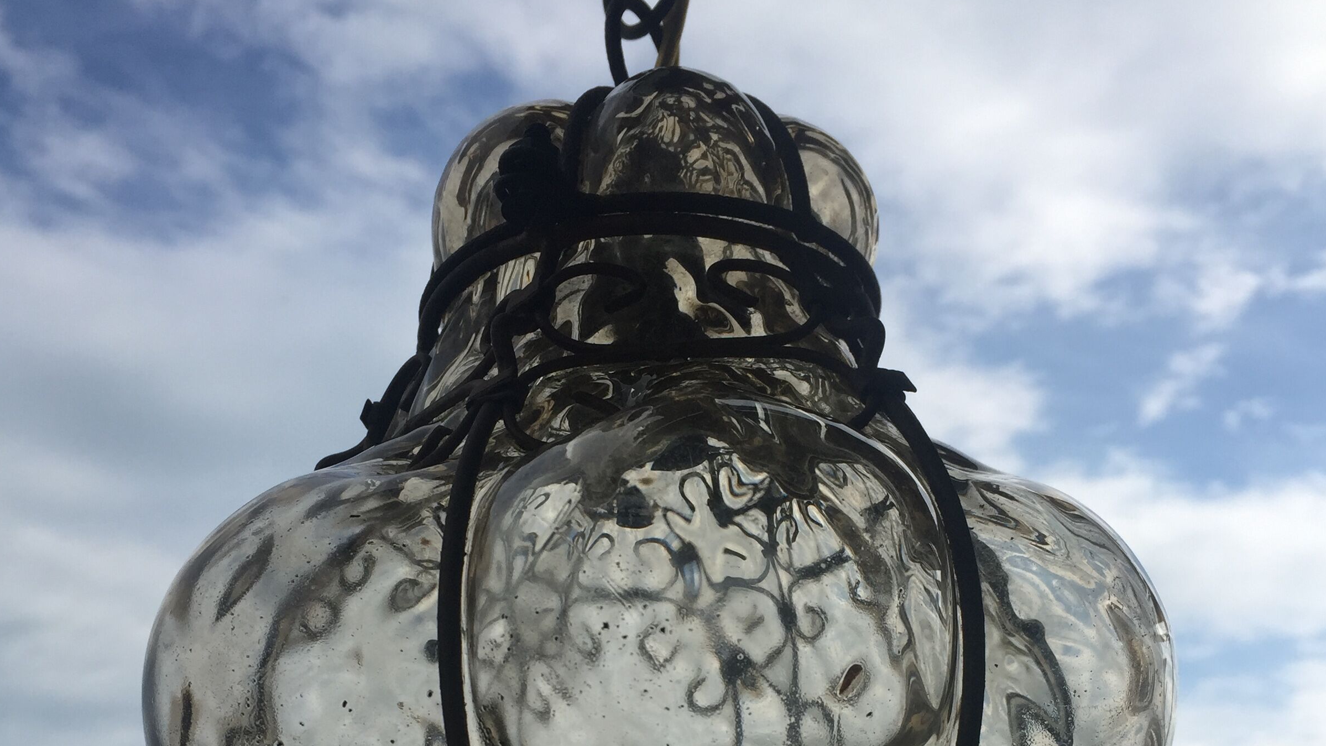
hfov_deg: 47.4
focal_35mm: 43
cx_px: 670
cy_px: 712
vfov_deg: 26.5
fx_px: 1512
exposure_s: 1/2639
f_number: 2.2
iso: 32
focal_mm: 4.15
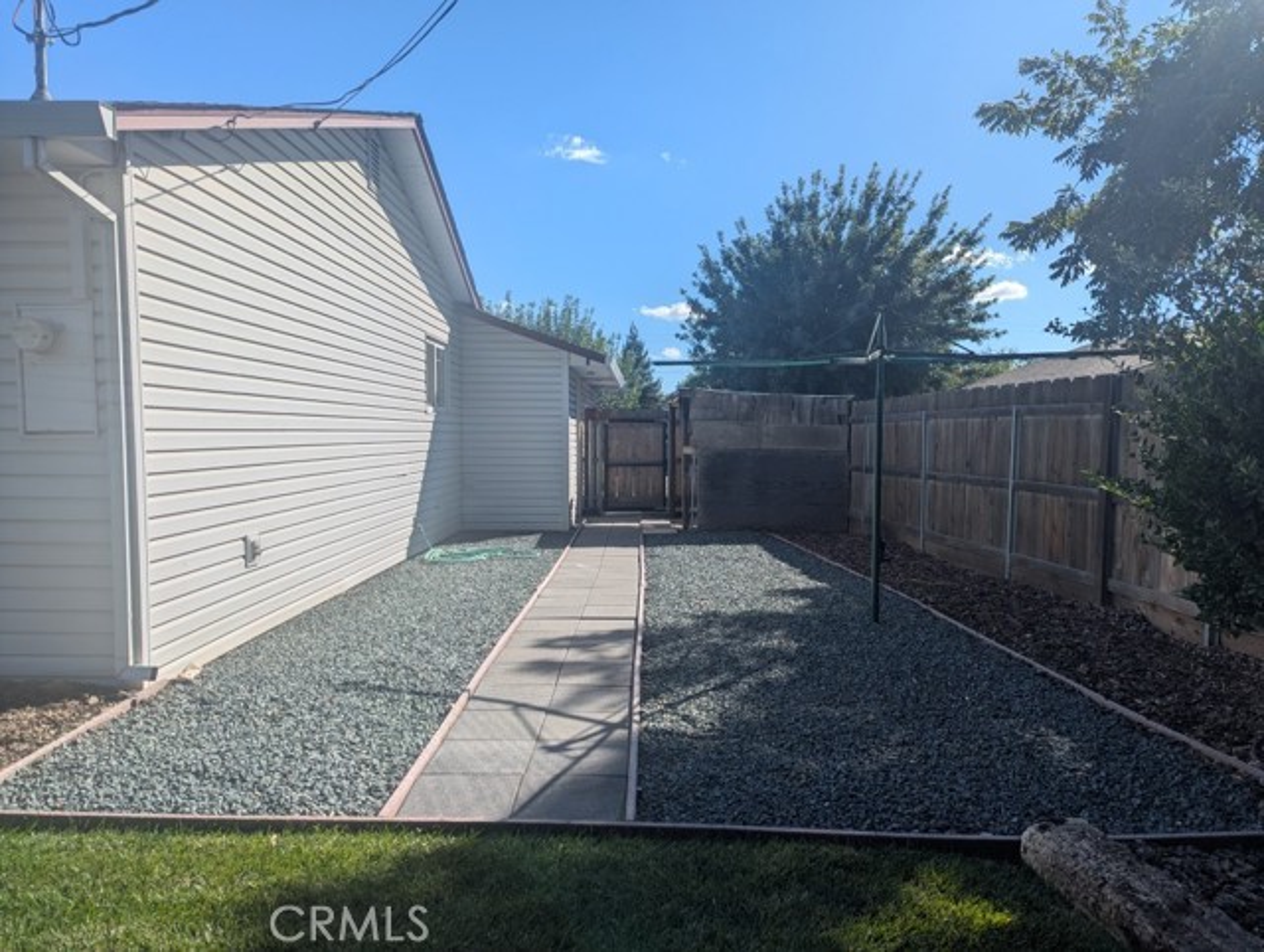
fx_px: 878
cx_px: 632
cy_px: 476
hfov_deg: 71.5
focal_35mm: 24
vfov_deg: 56.9
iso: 45
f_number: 1.85
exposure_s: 1/2262
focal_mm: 6.81
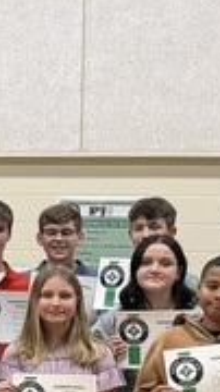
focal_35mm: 149
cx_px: -410
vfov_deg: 14.4
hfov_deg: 7.3
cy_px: 287
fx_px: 1548
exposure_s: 1/60
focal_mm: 6.76
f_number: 1.78
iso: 125
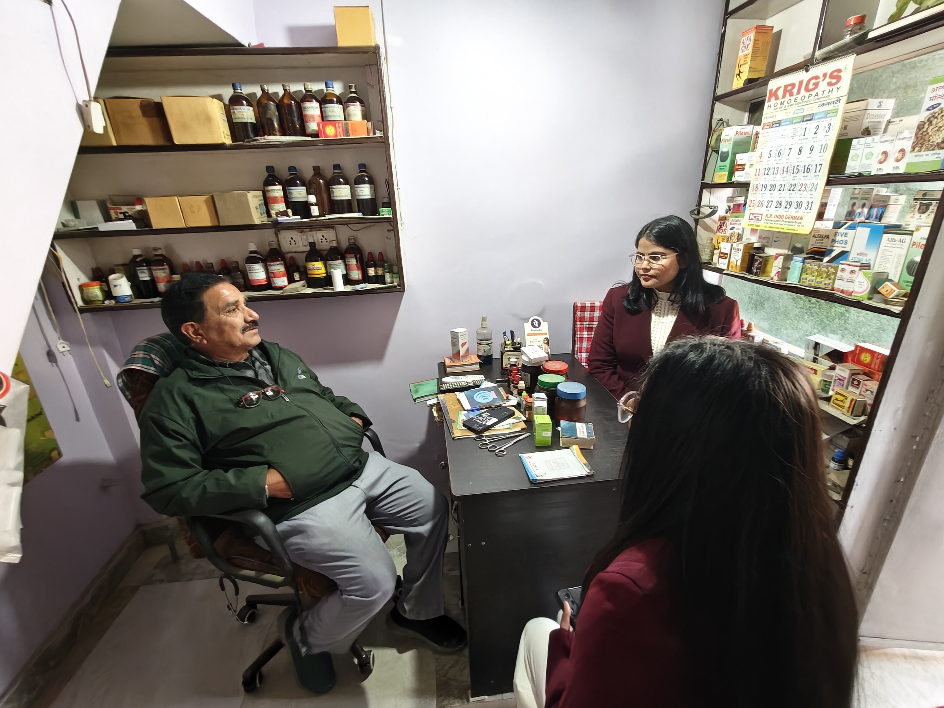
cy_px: 354
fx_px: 436
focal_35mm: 16
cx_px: 472
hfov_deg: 94.5
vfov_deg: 78.1
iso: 320
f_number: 2.2
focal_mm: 1.68
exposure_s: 1/30
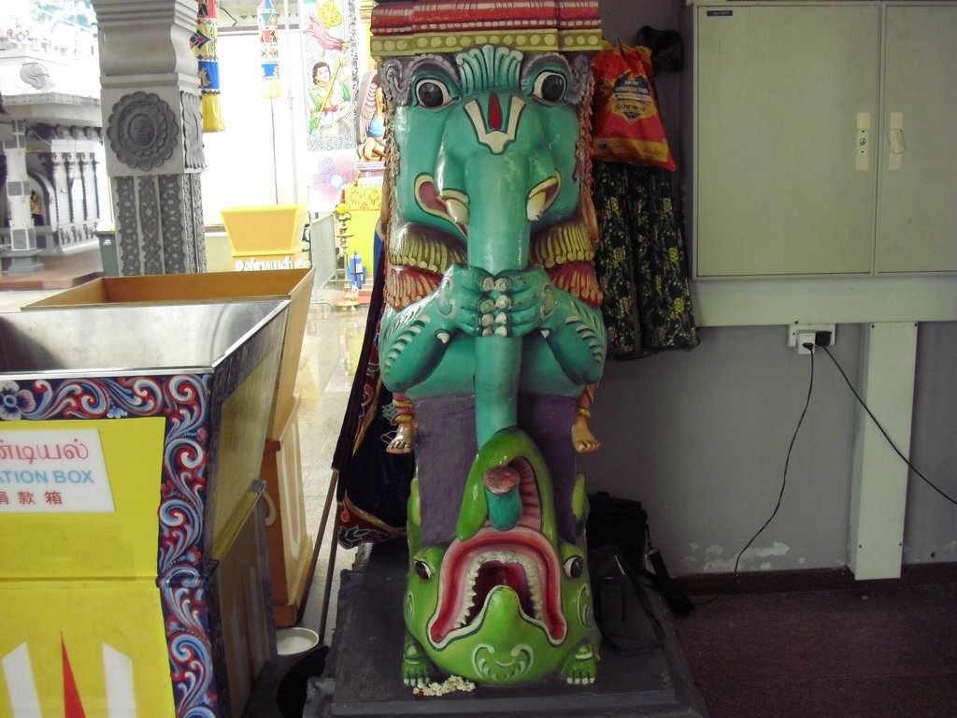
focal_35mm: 38
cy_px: 359
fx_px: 1051
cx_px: 478
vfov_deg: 37.7
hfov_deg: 49.0
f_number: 2.8
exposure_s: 1/60
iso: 200
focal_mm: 6.2
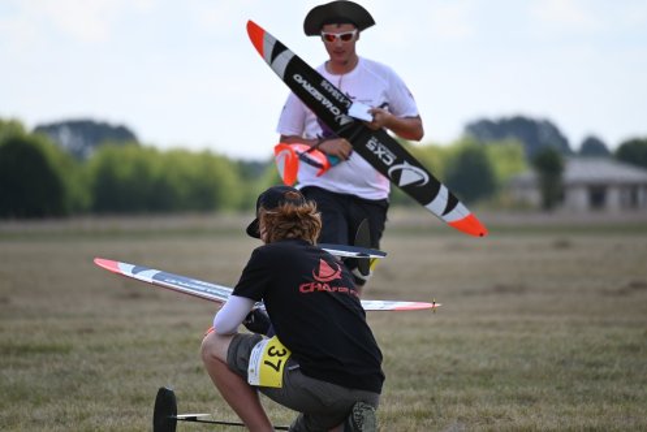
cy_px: 216
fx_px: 7193
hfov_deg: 5.2
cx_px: 324
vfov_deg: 3.4
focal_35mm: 400
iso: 320
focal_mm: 400
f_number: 6.3
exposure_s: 1/800
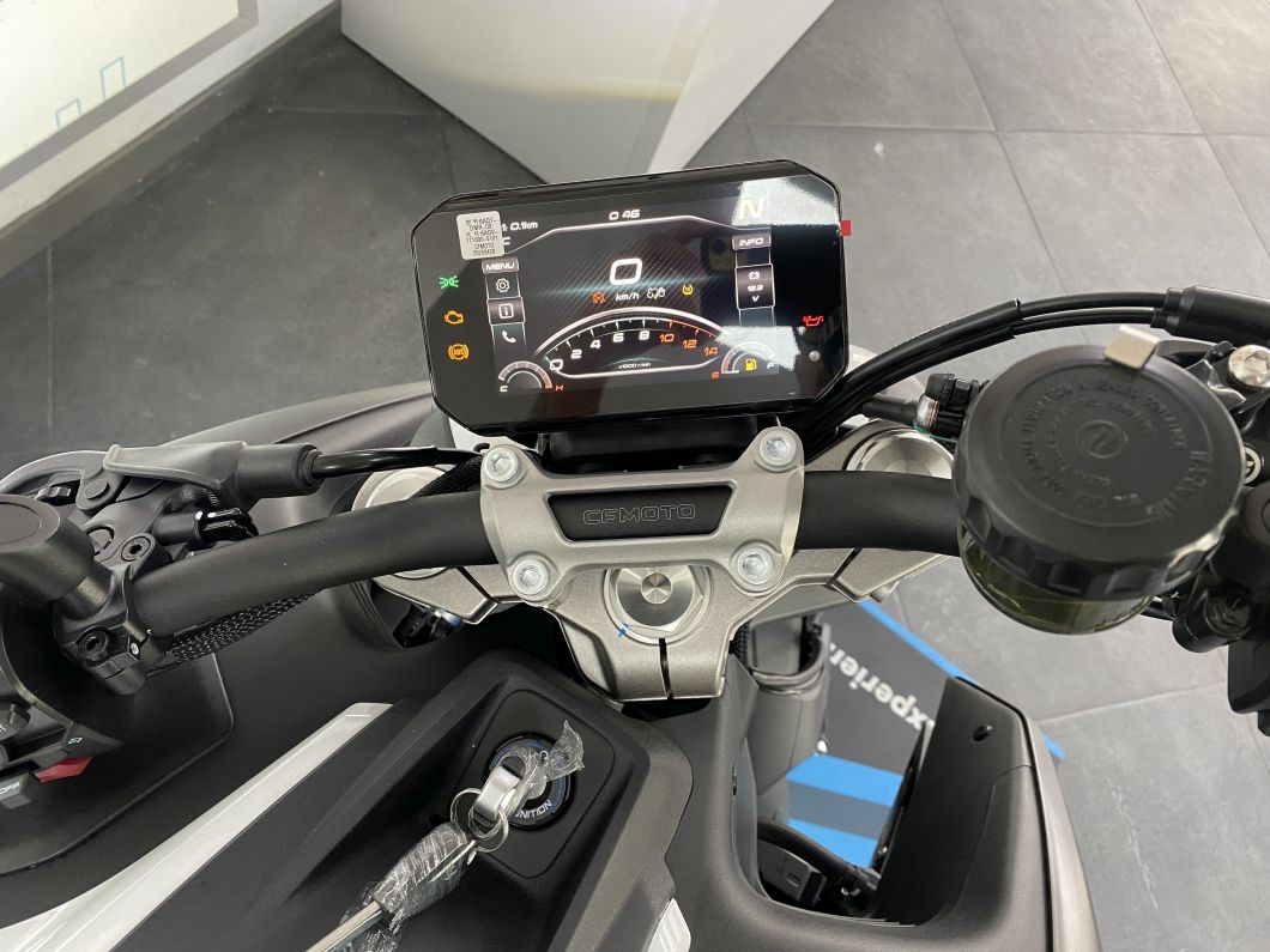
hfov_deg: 67.3
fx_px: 954
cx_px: 635
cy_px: 476
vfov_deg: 53.1
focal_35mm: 26
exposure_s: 1/50
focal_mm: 4.25
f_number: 1.8
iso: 160
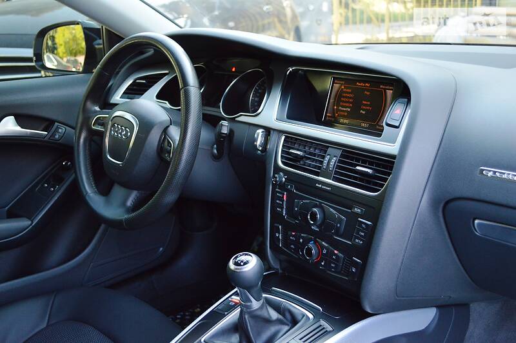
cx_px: 258
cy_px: 172
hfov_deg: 49.6
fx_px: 559
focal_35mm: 39
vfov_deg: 34.2
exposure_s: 1/60
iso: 1250
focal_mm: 26
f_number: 4.2
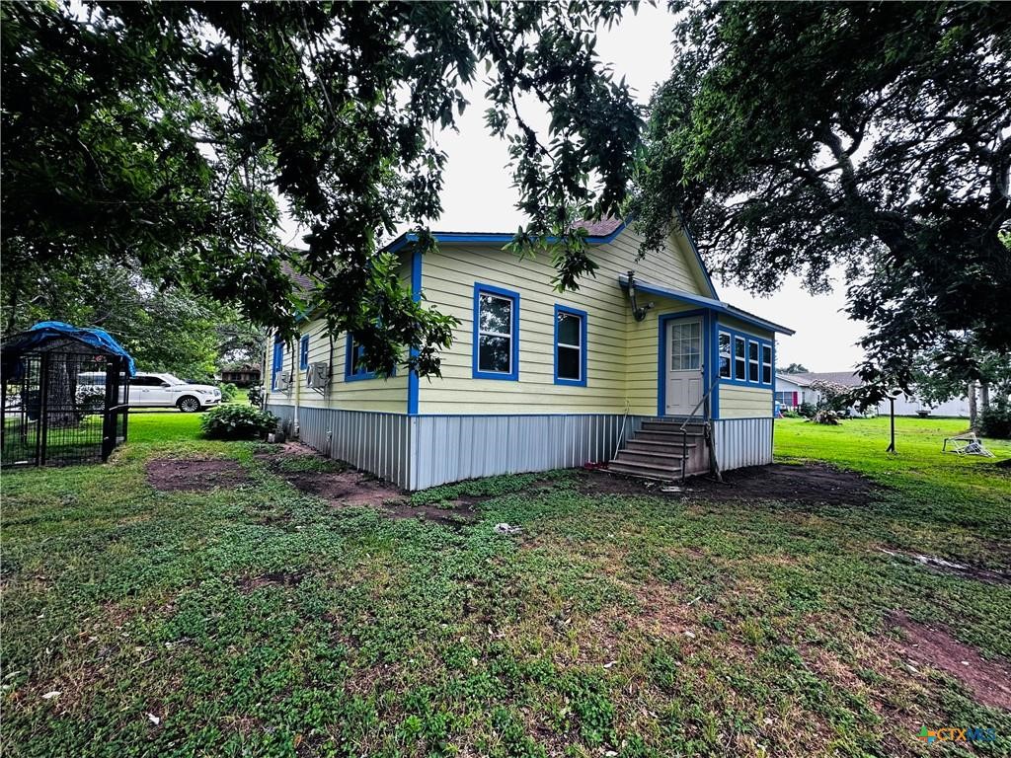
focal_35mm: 14
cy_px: 379
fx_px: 409
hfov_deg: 102.1
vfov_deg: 85.7
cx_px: 506
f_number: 2.2
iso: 80
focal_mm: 2.22
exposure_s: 1/99
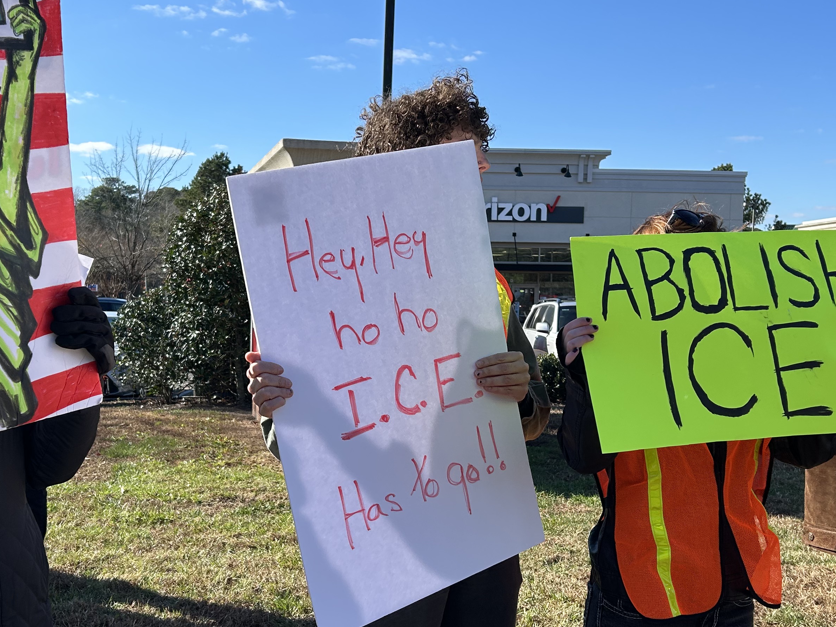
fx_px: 1063
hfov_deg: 42.9
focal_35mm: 44
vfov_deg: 32.9
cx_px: 377
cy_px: 338
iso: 50
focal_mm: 5.7
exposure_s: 1/2762
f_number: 1.5
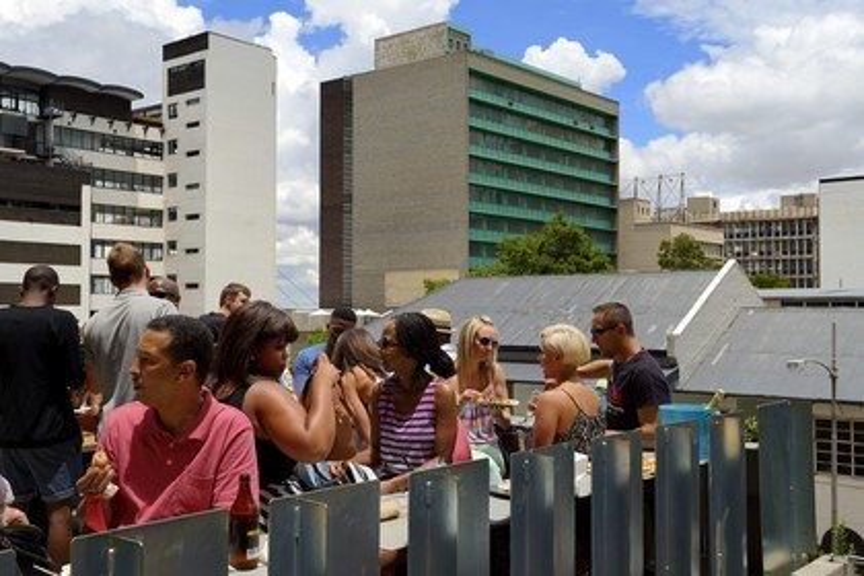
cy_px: 288
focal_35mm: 36
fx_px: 864
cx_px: 432
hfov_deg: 53.1
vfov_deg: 36.9
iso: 200
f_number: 11
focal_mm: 36
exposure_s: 1/400
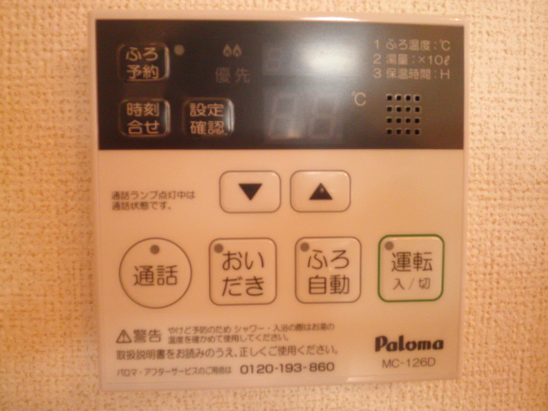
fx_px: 412
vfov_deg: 53.1
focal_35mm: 26
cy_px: 206
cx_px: 274
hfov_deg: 67.3
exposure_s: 1/20
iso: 160
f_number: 2.8
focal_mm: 4.7
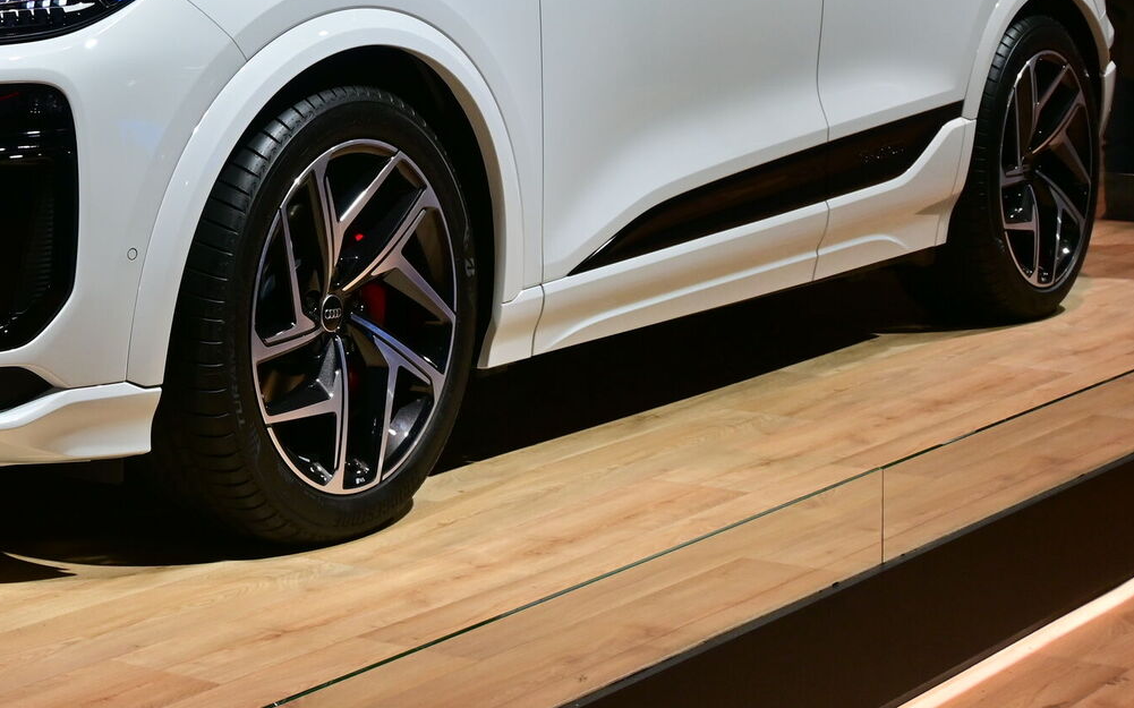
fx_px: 2719
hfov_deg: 23.1
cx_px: 181
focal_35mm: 88
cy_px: 1
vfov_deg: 14.6
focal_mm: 30
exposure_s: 1/160
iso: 320
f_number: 6.3
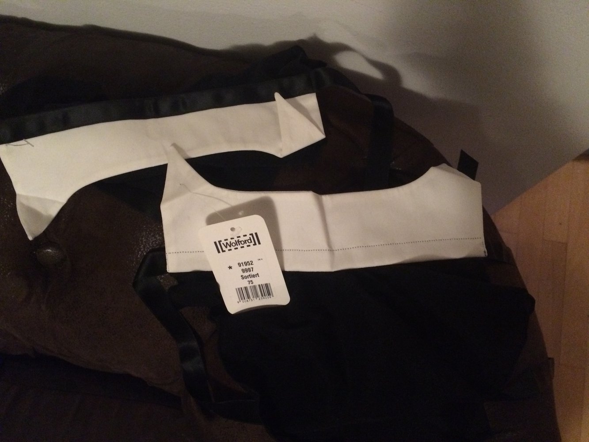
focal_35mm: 29
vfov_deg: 48.2
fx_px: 493
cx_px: 294
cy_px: 221
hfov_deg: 61.7
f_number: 2.2
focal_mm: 4.15
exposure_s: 1/17
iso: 320
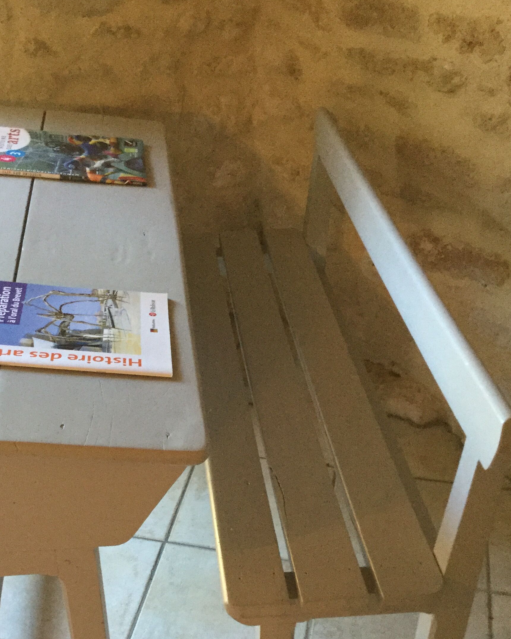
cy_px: 449
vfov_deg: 39.6
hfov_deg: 32.5
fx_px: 869
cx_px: 178
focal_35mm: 46
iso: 200
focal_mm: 3.3
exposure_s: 1/33
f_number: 2.4
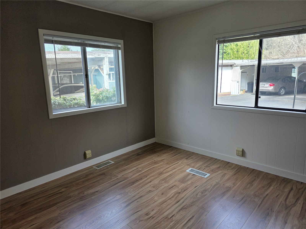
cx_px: 153
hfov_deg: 73.9
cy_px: 114
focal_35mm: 23
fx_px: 203
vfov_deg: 58.9
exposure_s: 1/180
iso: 32
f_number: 1.7
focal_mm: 6.3
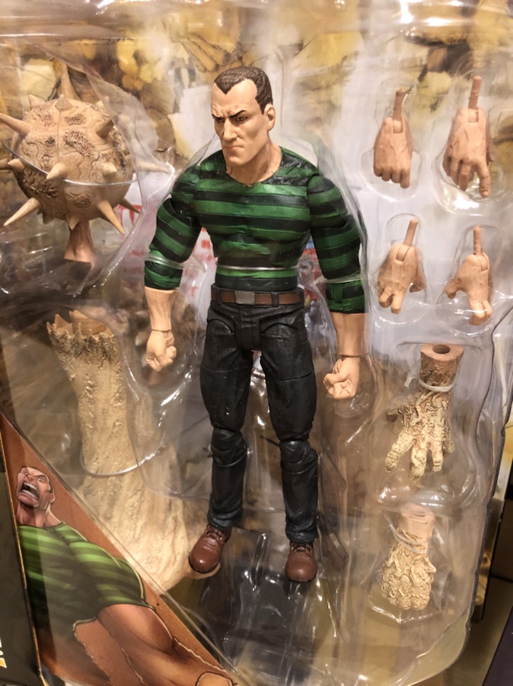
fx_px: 574
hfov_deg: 48.2
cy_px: 343
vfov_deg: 61.7
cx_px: 256
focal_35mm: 29
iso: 40
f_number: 1.8
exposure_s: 1/15
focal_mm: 3.99
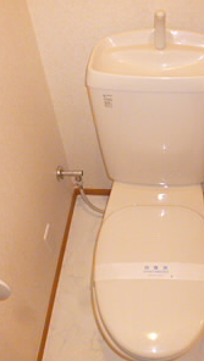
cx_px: 140
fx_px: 365
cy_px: 175
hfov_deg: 31.0
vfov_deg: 52.7
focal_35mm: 38
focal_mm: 4.3
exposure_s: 1/60
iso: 400
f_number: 2.5
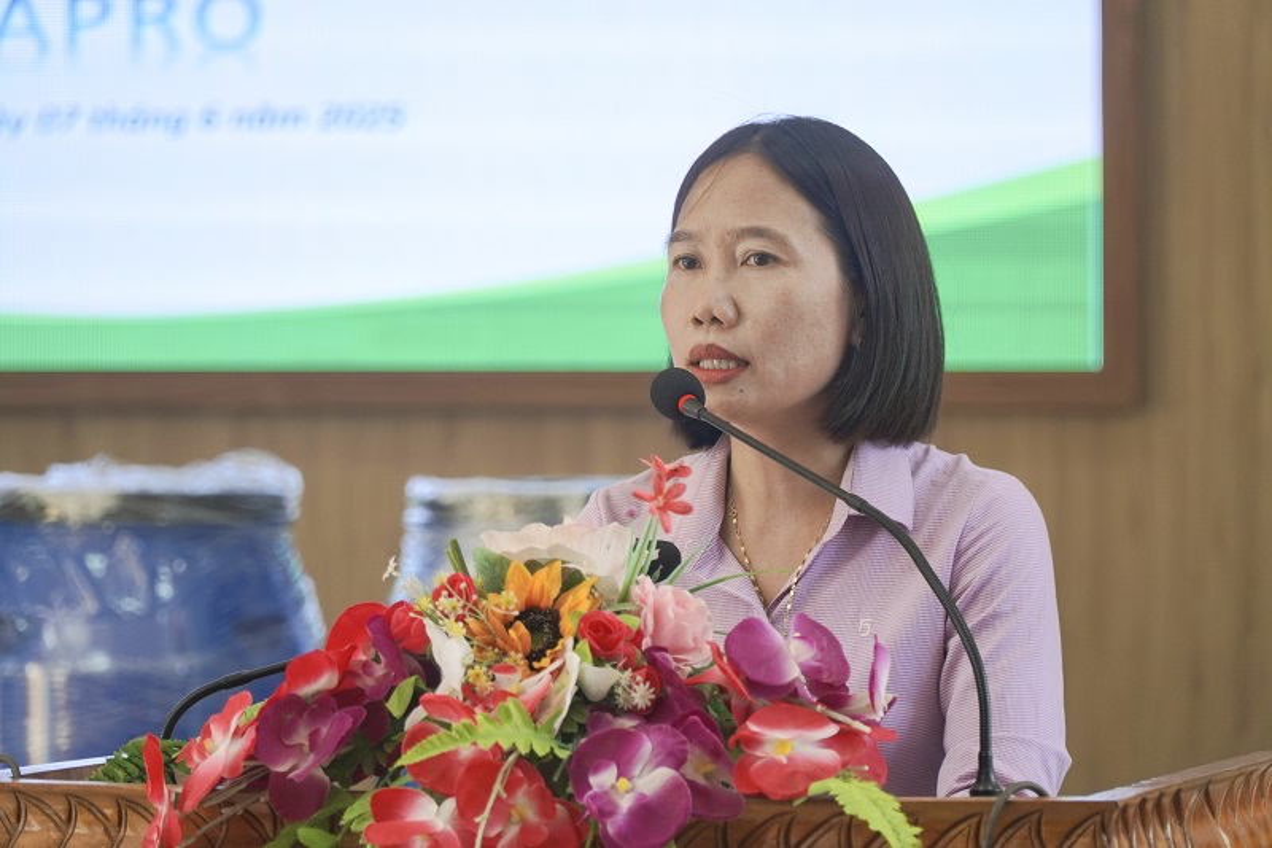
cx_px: 636
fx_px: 5563
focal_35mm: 158
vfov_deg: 8.7
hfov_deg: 13.0
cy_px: 424
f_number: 4
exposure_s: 1/200
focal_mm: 105
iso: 400
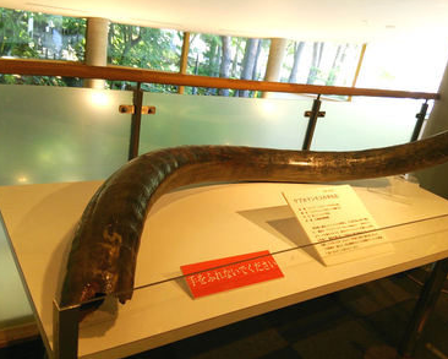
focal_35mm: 32
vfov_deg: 45.8
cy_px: 181
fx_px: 424
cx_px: 239
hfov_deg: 55.6
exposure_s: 1/44
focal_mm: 4.06
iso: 80
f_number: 1.94
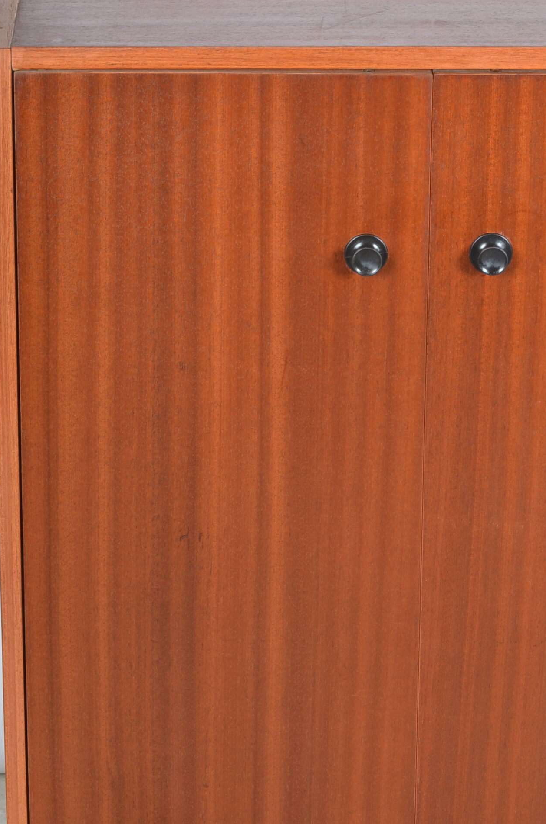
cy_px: 370
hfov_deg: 9.3
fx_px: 3336
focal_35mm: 146
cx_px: 428
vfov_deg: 14.1
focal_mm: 50
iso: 100
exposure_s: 1/125
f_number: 11
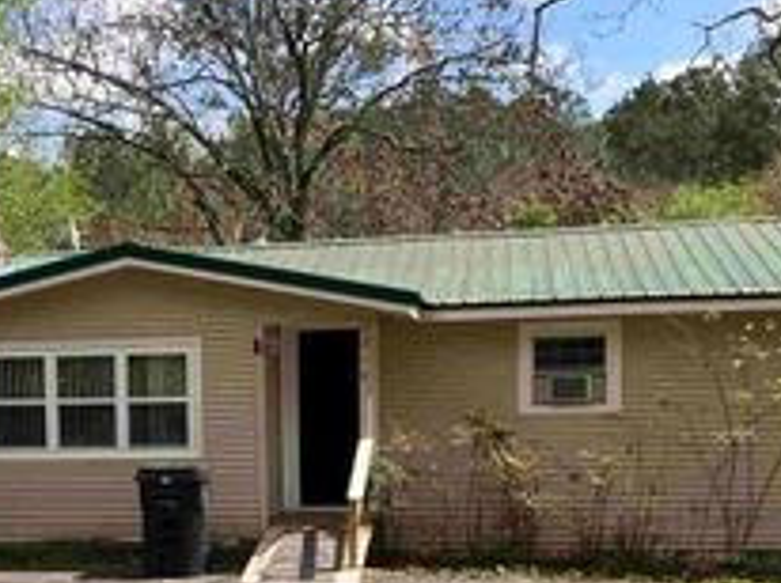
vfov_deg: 21.0
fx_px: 1532
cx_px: 110
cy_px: 539
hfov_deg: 27.8
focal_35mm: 68
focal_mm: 3.99
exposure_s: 1/1185
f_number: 1.8
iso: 32
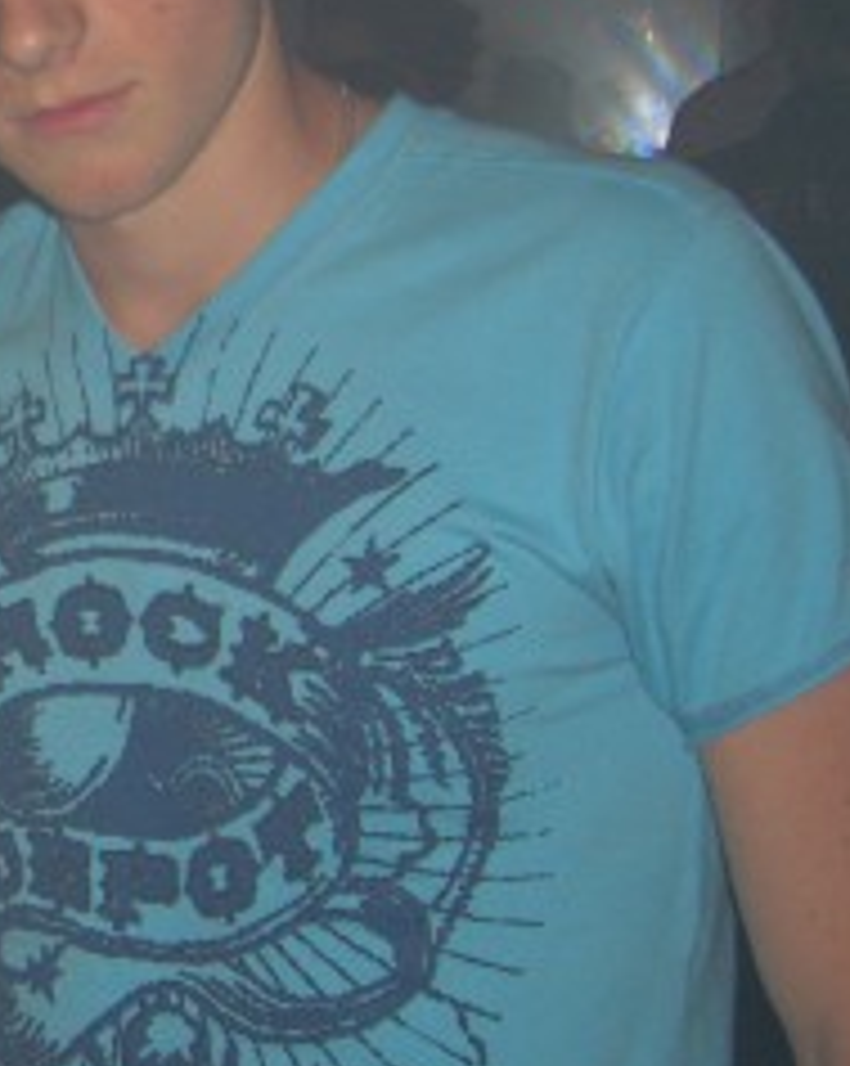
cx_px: -445
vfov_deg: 20.3
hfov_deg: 15.1
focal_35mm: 94
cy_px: 337
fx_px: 2962
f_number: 2.8
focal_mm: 7.9
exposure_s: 1/60
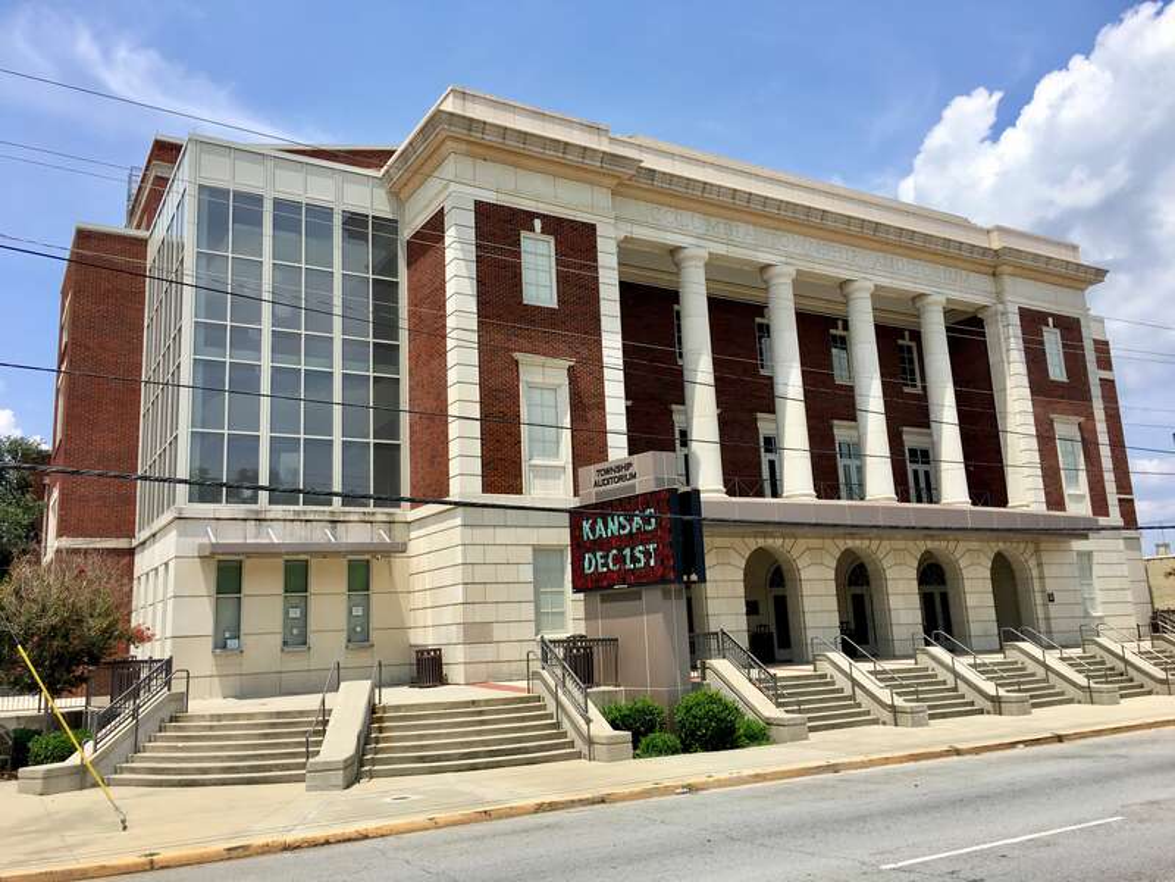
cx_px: 588
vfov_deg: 48.2
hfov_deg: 61.7
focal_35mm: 29
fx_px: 984
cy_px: 441
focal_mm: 4.15
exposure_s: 1/1709
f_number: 2.2
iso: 25
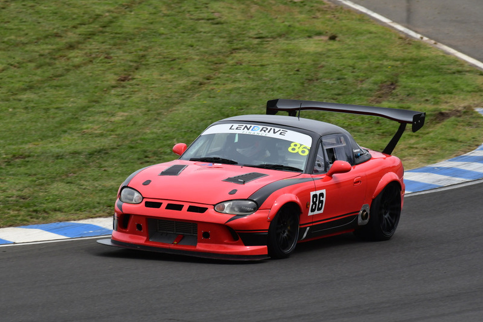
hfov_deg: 2.7
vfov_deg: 1.8
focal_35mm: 753
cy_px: 161
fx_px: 10100
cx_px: 242
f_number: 11
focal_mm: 500
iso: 500
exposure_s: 1/640
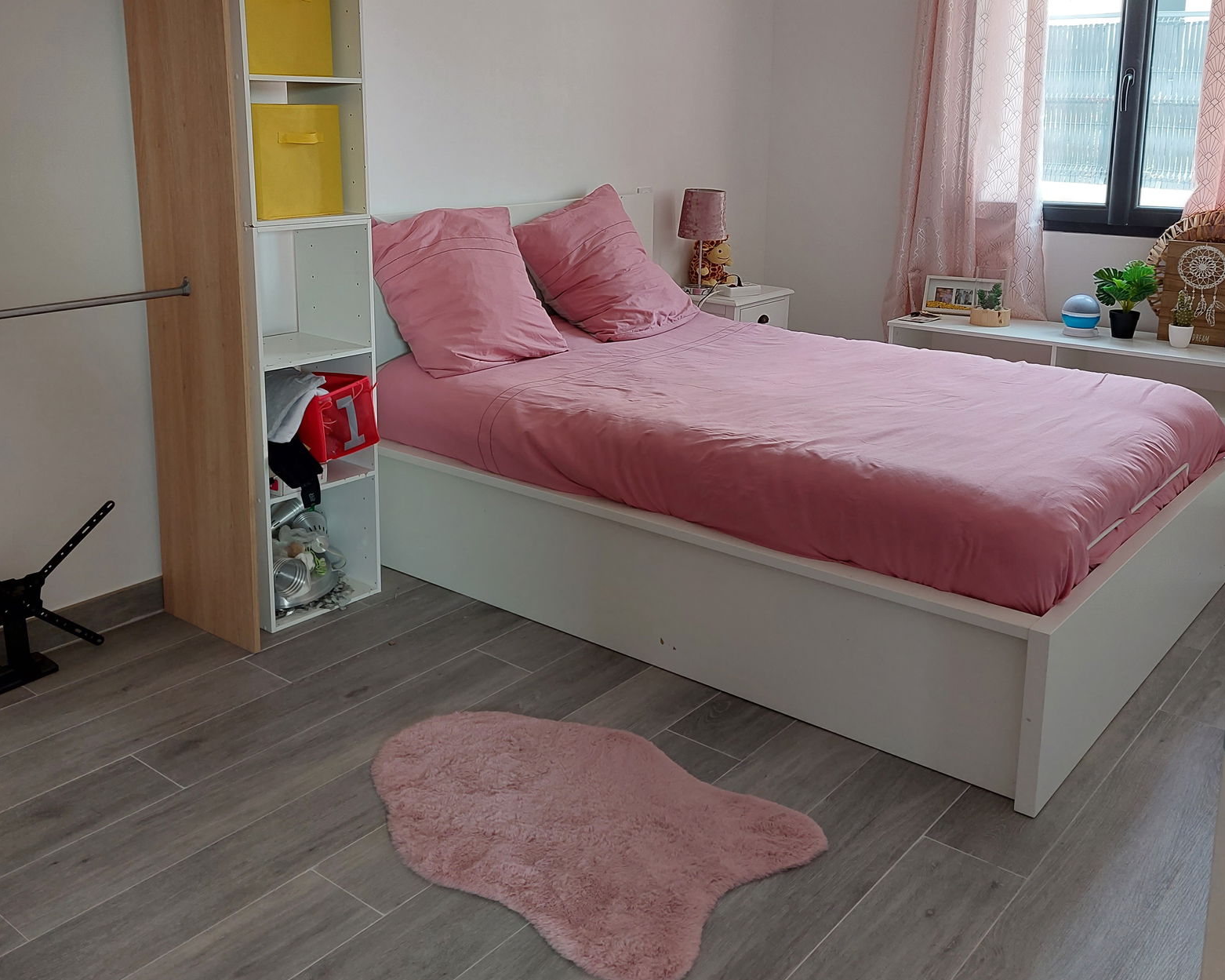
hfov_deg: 55.7
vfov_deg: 45.3
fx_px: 1160
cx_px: 601
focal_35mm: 32
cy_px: 347
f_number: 1.8
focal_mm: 5.23
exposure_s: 1/50
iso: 64
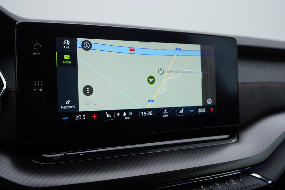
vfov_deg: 36.9
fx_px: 285
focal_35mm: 36
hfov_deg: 53.1
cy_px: 95
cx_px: 142
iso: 125
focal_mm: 24
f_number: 4
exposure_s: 1/80
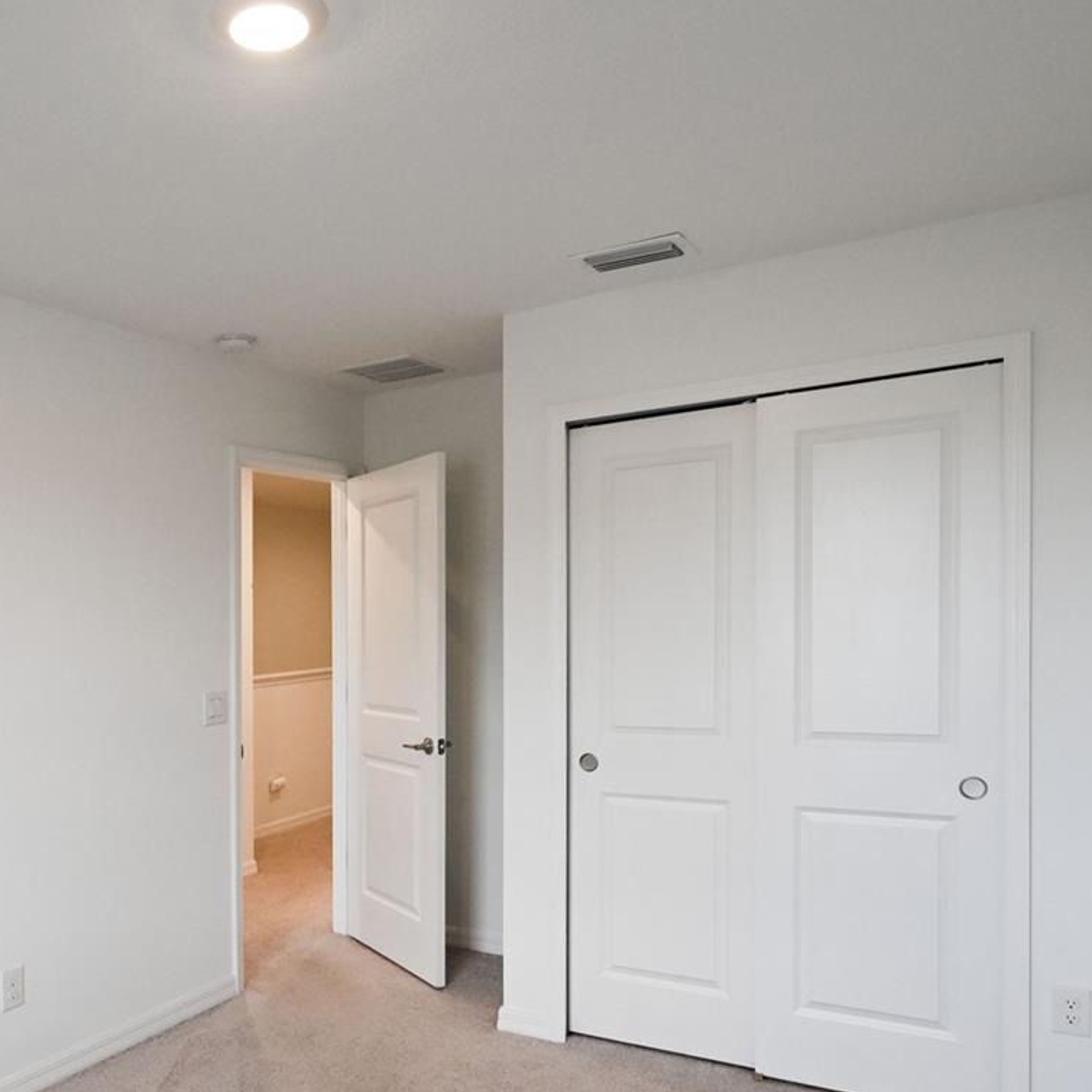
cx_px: 315
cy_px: 707
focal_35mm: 27
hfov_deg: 57.0
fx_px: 964
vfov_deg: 58.0
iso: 400
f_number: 3.5
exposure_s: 1/125
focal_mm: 10
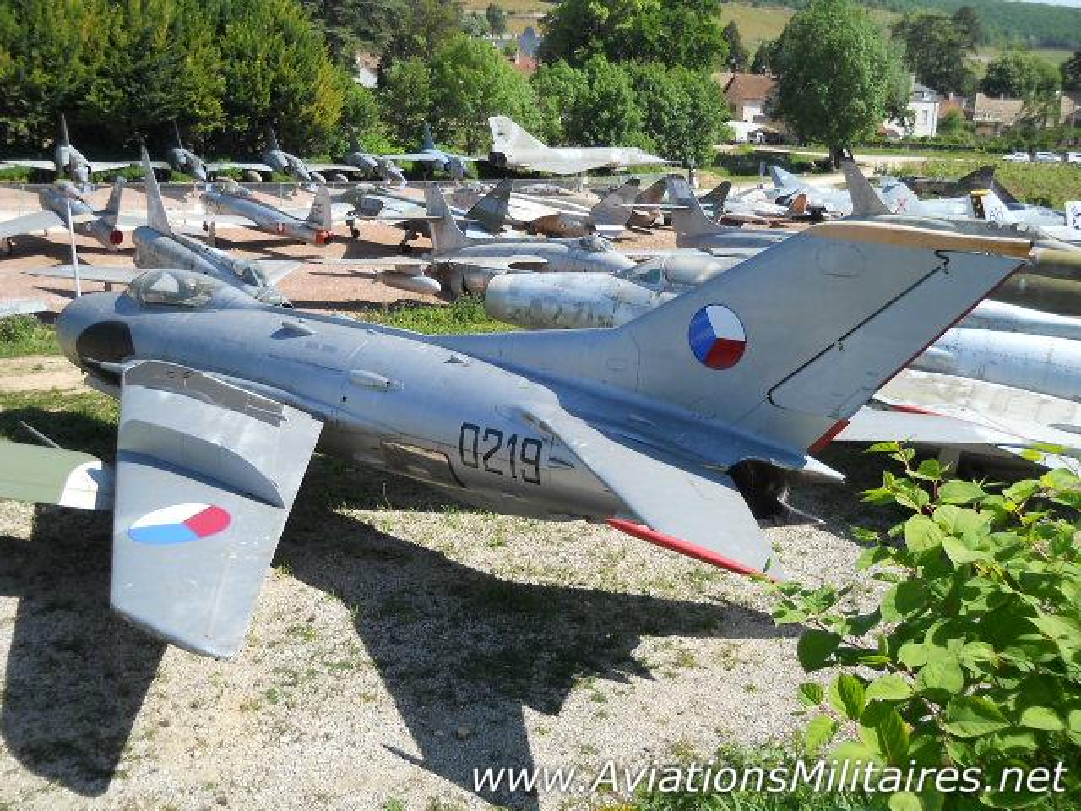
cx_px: 540
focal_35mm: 41
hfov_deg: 45.8
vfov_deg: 35.1
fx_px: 1280
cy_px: 406
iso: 80
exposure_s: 1/200
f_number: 5.5
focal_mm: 6.72
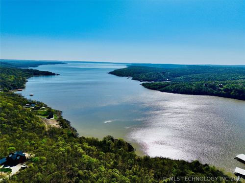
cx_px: 122
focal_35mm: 24
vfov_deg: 56.7
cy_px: 92
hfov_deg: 71.6
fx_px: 170
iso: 110
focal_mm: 12.29
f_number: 2.8
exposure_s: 1/4000
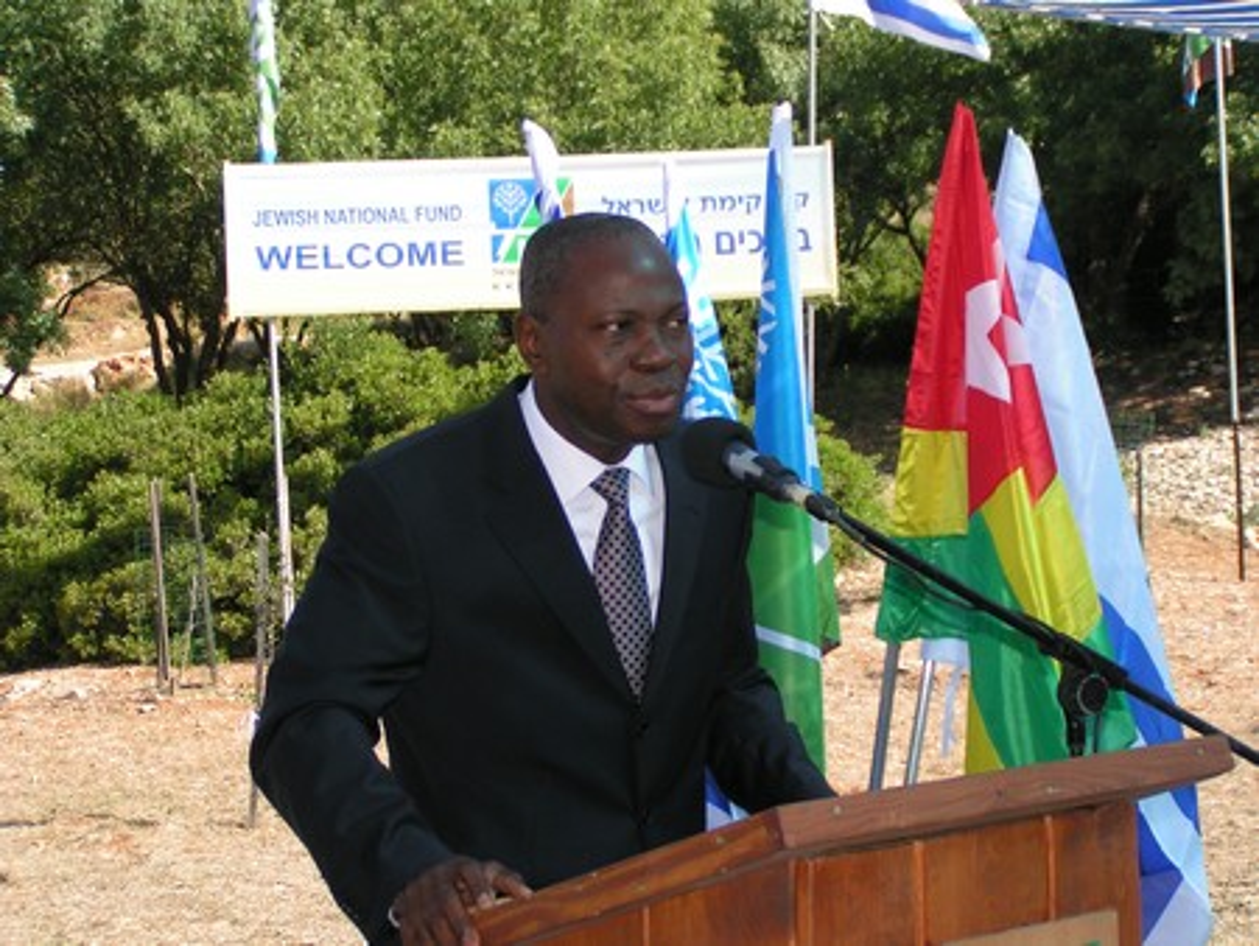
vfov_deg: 19.7
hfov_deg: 26.0
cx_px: 630
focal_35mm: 75
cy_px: 473
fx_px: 2729
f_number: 3.2
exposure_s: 1/640
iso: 50
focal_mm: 11.5
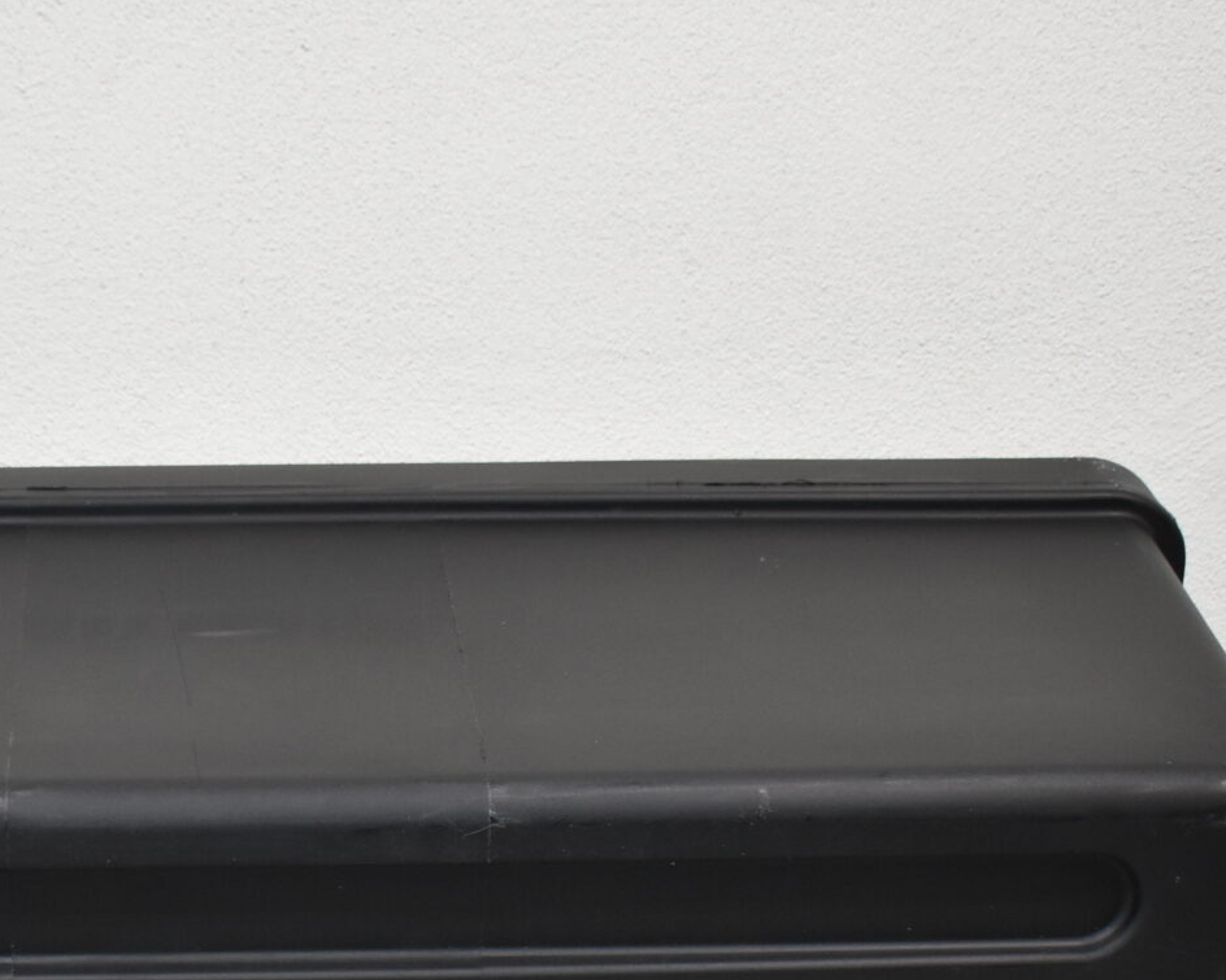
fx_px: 3048
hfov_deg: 22.5
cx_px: 282
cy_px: 947
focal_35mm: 84
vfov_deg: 17.9
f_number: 4.5
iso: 800
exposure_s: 1/200
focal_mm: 22
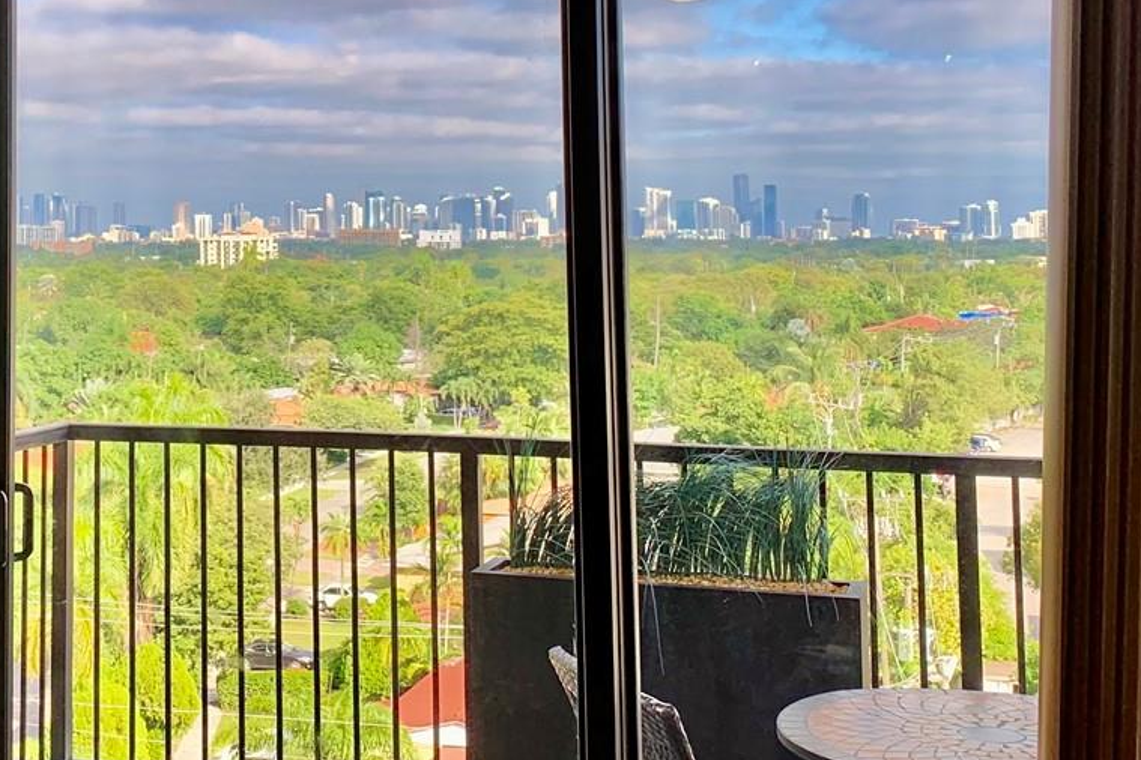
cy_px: 128
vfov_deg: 23.4
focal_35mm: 57
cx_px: 221
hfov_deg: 34.0
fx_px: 1806
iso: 25
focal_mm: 4.25
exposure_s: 1/381
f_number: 1.8
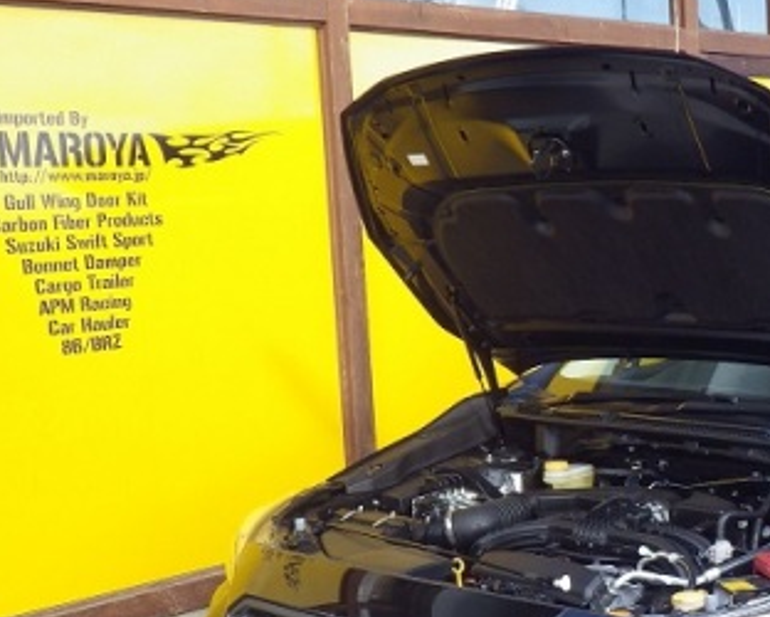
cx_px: 748
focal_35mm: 68
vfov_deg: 22.4
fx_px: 1551
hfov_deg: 26.6
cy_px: 437
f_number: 3.8
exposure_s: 1/125
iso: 125
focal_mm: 6.1
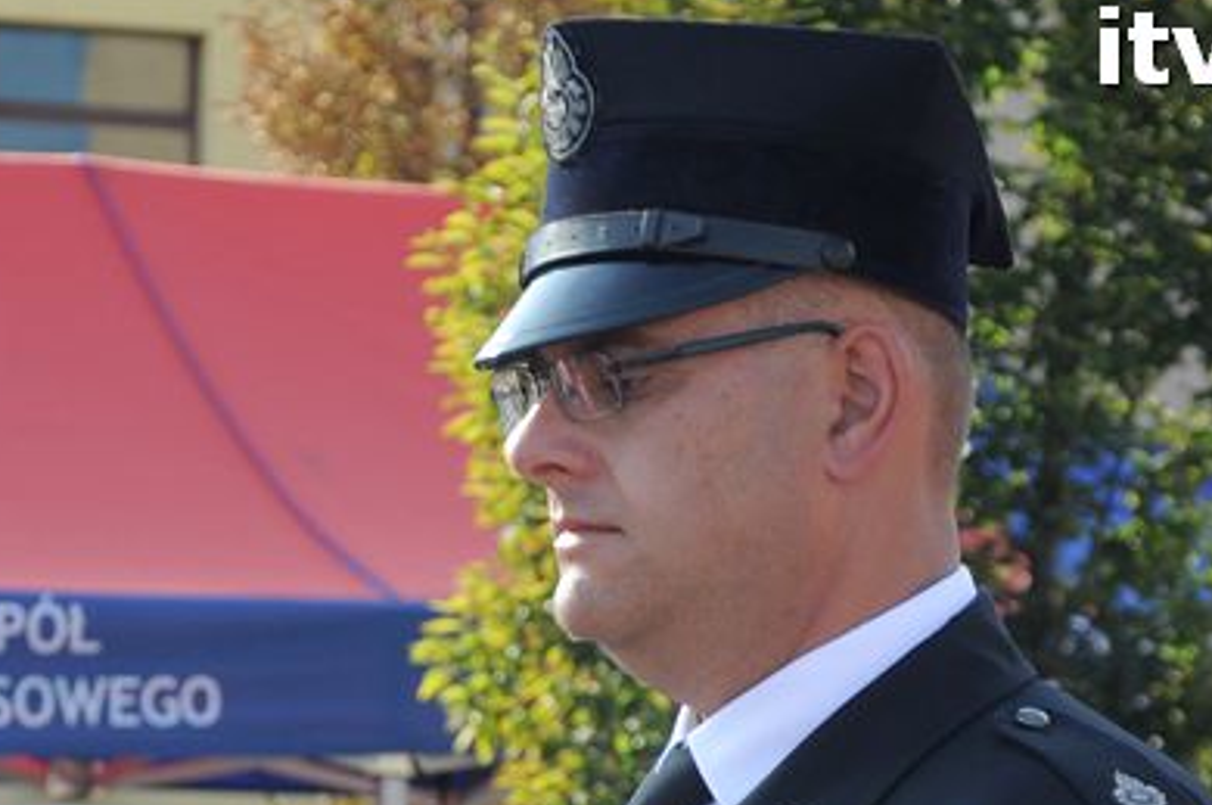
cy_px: 831
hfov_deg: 9.0
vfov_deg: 6.0
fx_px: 7700
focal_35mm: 229
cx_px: 475
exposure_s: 1/500
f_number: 5.3
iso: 400
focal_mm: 70
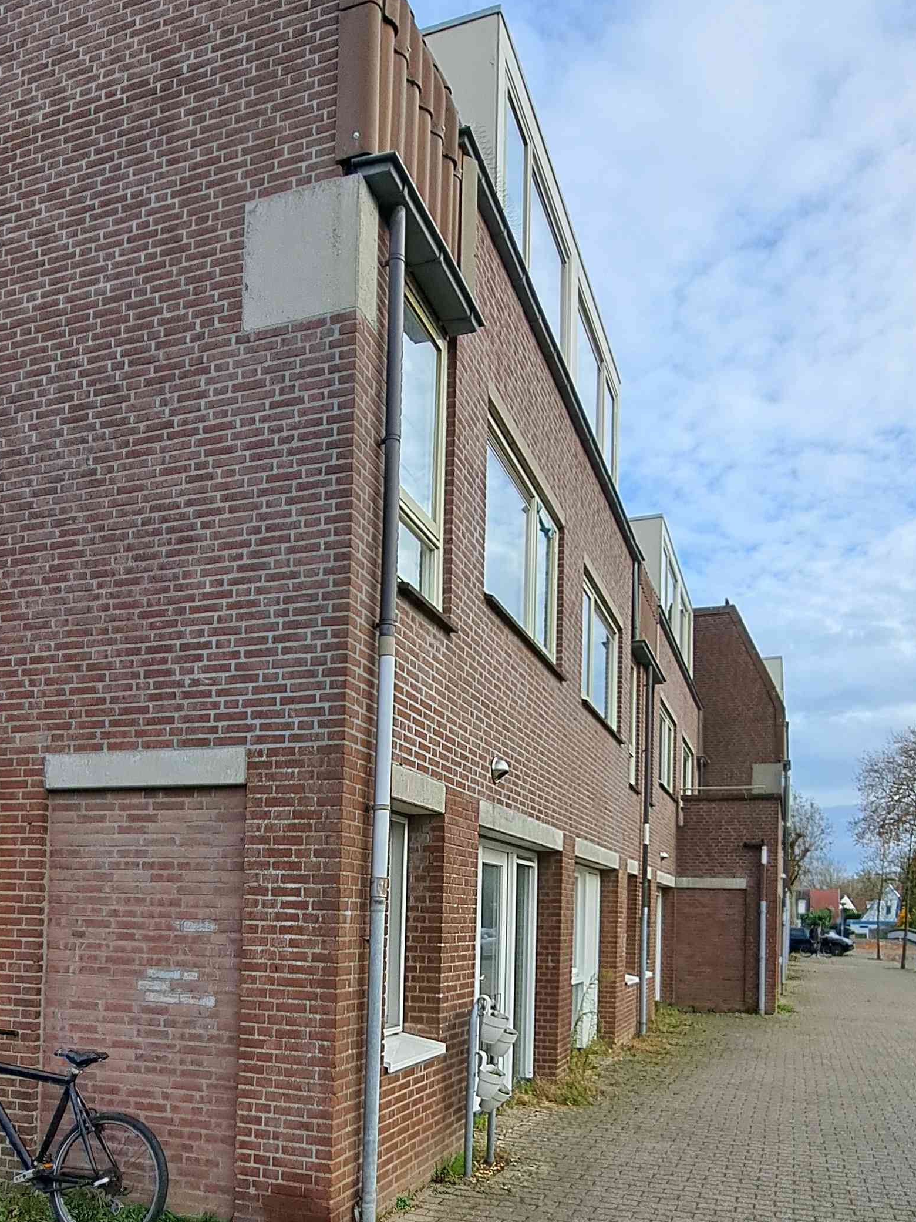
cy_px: 898
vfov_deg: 65.7
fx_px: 882
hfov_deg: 54.9
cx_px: 460
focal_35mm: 25
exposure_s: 1/590
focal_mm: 1.74
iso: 50
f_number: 2.2
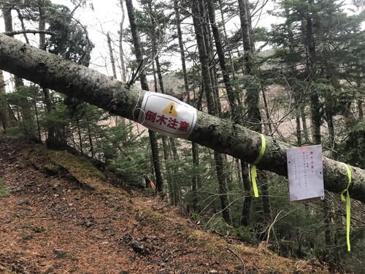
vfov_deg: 49.7
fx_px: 295
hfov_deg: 63.4
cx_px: 182
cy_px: 137
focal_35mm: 28
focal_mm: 3.99
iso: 32
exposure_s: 1/30
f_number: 1.8
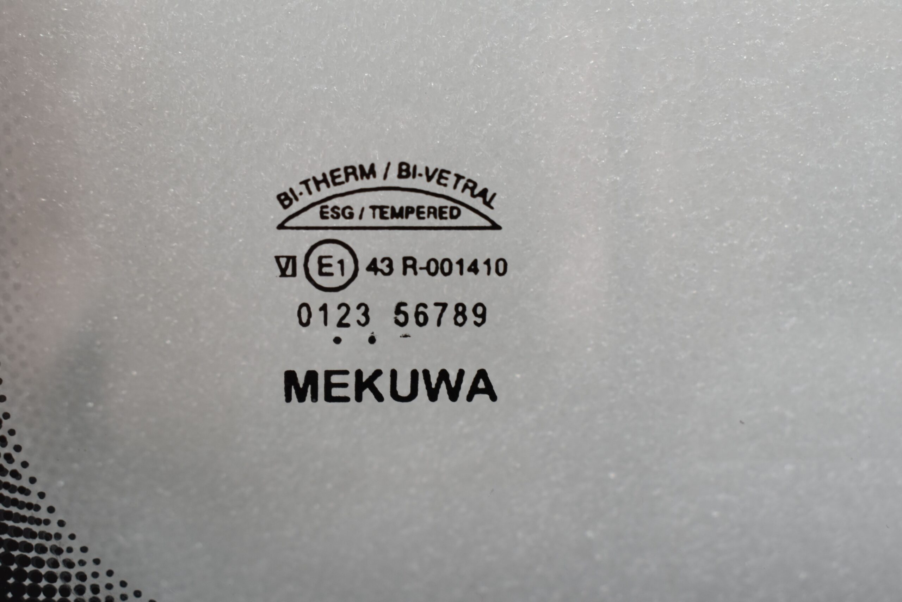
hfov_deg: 33.4
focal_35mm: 60
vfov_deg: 22.6
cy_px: 301
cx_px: 451
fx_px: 1503
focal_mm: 40
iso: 360
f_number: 8
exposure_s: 1/60
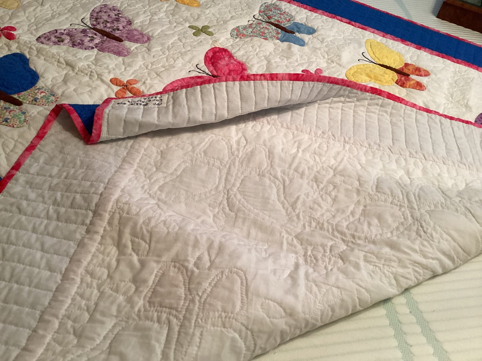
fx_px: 432
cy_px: 180
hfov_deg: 58.3
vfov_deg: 45.4
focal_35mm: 31
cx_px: 241
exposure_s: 1/50
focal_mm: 3.3
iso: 200
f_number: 2.4
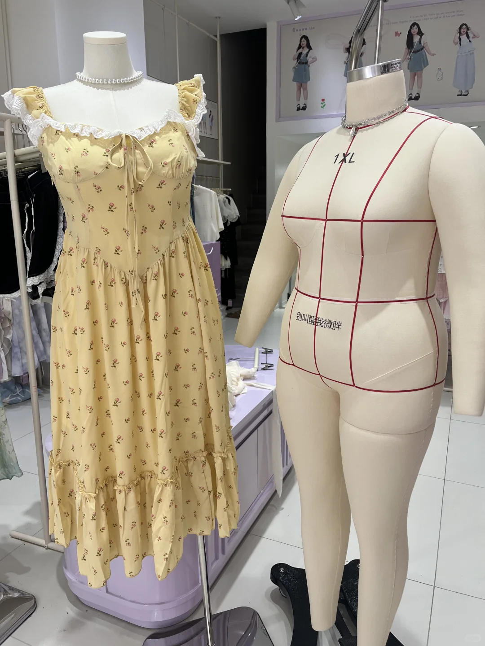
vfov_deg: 67.3
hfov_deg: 53.1
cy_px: 323
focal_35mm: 26
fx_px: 486
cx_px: 242
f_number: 1.6
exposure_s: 1/339
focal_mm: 5.1
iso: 50
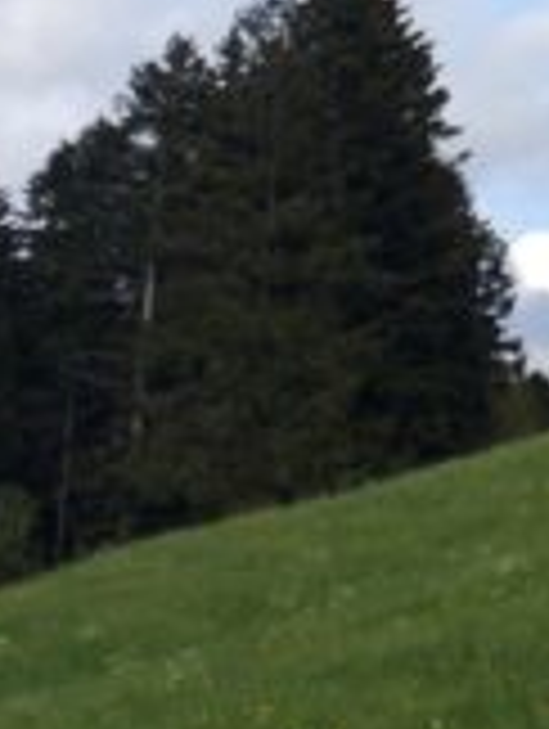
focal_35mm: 132
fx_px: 2784
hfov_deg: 10.5
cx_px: 1017
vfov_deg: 13.4
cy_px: -576
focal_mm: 4.15
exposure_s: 1/2740
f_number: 2.2
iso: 32
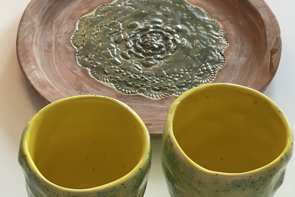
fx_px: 729
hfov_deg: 22.9
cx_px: 148
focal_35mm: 89
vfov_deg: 15.3
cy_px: 120
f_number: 2.2
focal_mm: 7.5
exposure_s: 1/60
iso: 400
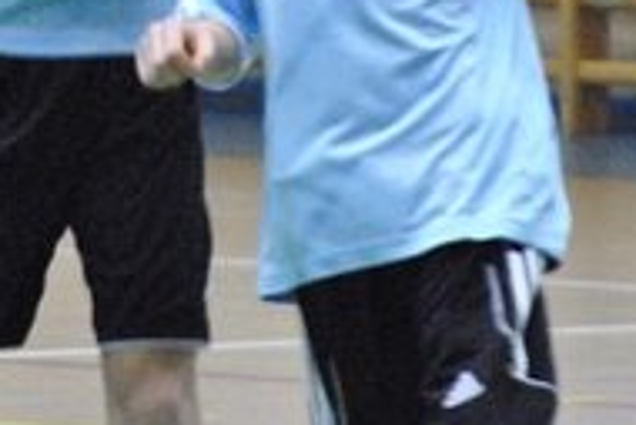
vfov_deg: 1.3
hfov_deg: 2.0
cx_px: 221
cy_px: -120
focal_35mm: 1028
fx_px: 18175
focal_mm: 200
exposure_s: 1/160
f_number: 5.6
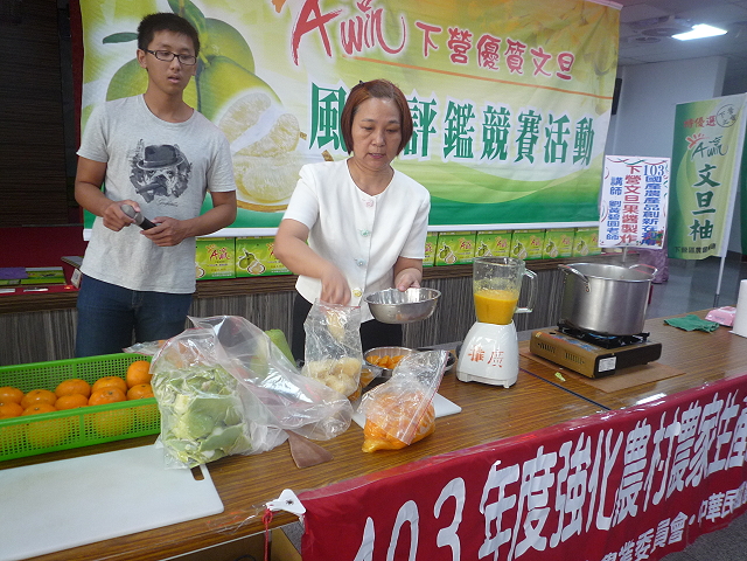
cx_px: 374
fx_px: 539
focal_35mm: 25
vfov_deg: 54.9
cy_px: 280
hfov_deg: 69.4
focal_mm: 4.4
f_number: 2.8
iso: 160
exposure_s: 1/30
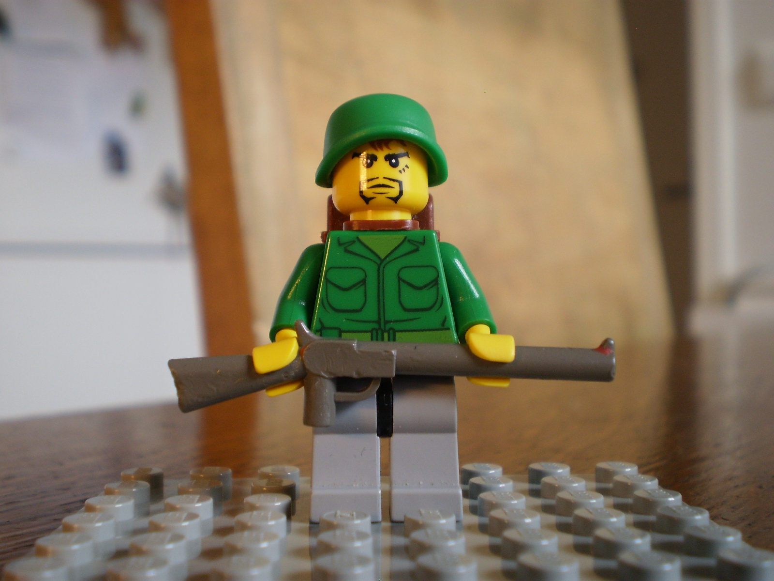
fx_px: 939
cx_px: 387
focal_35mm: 42
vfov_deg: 34.3
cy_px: 290
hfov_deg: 44.8
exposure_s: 1/8
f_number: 3.5
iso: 125
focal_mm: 7.4
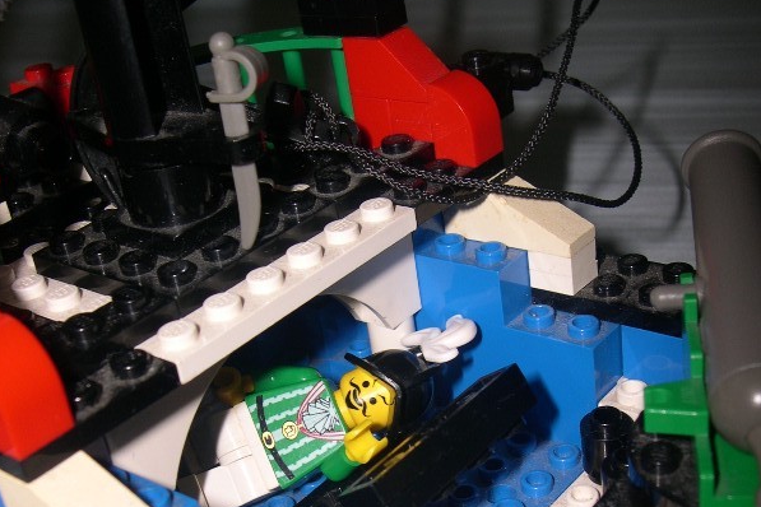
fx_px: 1120
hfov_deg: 37.5
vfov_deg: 25.0
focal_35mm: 53
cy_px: 429
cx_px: 380
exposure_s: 1/60
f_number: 7.6
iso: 100
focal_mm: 8
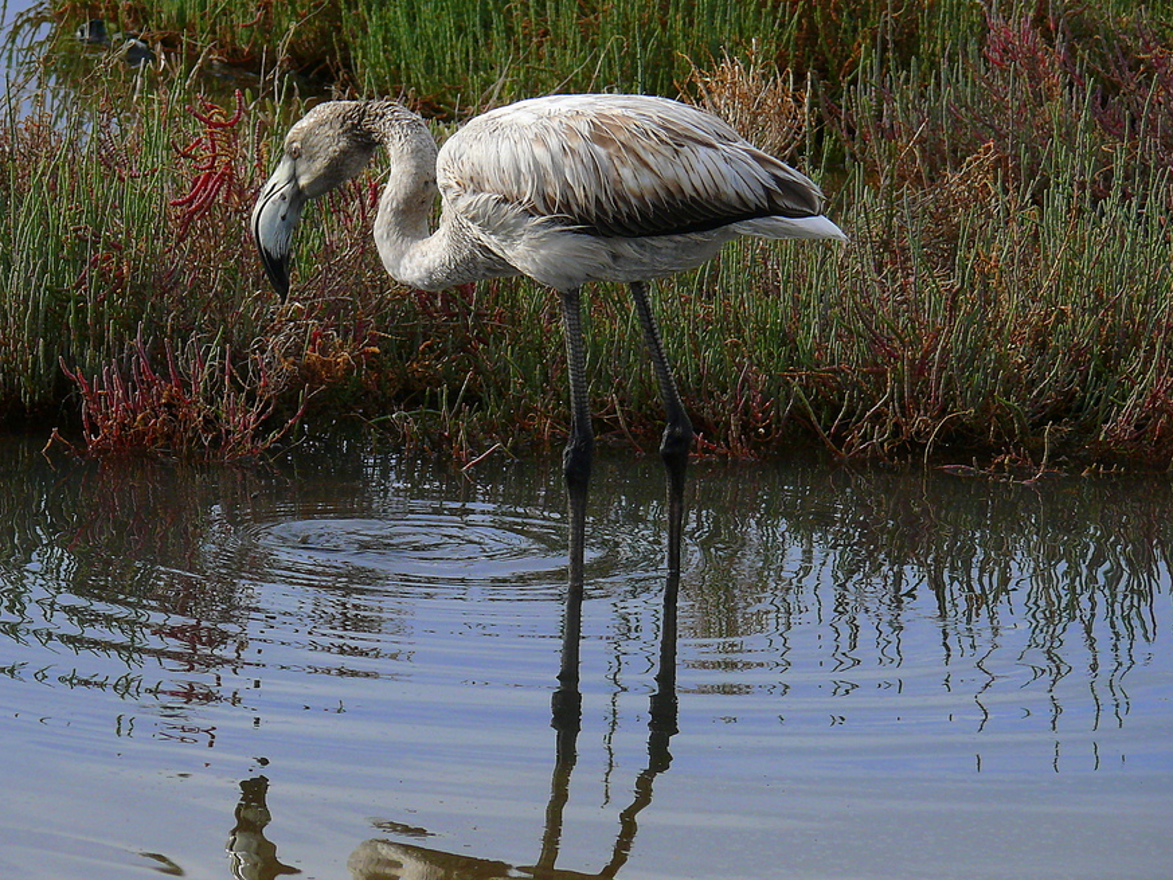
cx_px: 402
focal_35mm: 389
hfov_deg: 5.1
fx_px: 13183
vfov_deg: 3.8
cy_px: 473
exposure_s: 1/800
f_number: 5
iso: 100
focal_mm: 59.7
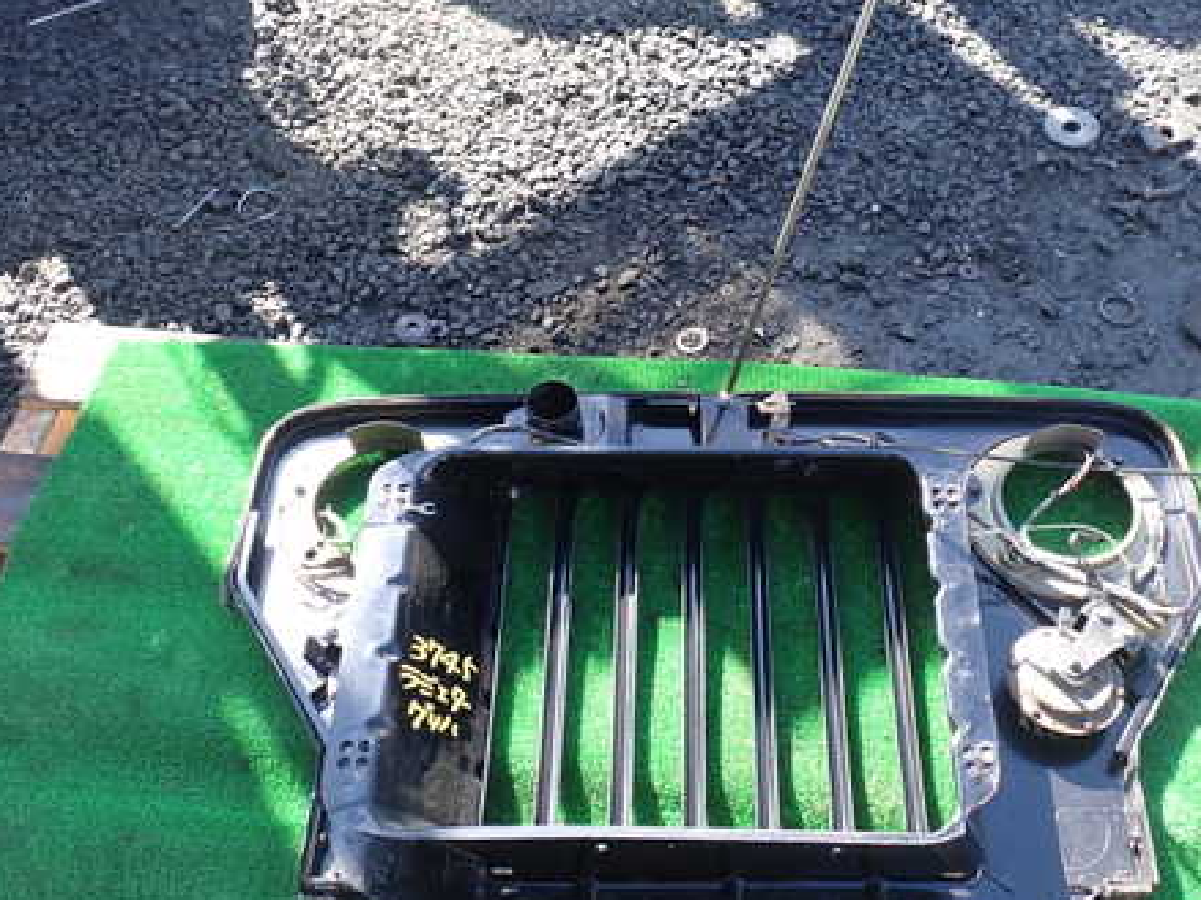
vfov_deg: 35.0
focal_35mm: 41
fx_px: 1422
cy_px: 369
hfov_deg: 45.5
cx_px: 720
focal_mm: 5.4
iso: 100
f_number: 3.2
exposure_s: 1/125
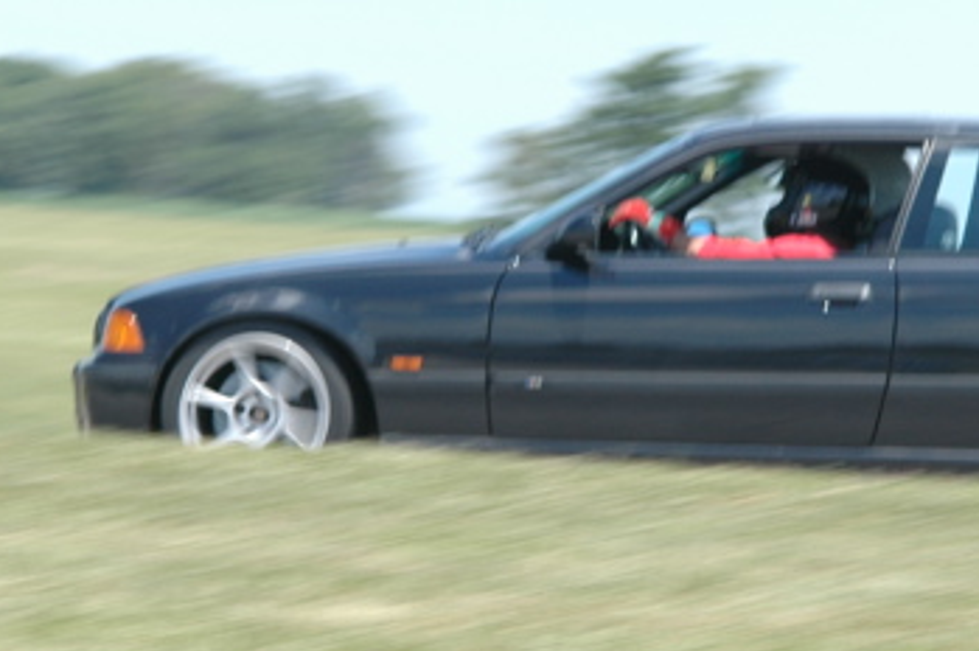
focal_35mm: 319
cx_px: 637
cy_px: 347
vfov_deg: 4.3
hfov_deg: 6.5
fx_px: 8667
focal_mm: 116
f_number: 11
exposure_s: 1/200
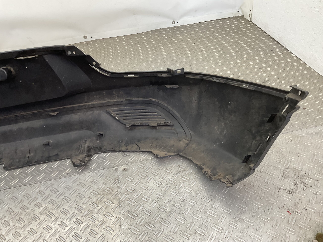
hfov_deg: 61.7
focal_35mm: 29
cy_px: 121
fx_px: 271
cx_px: 162
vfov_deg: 48.2
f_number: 1.8
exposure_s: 1/100
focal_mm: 3
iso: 32
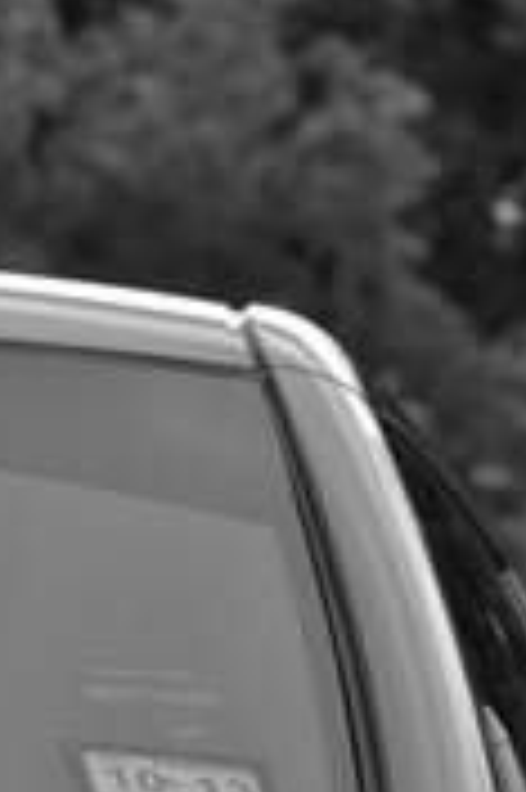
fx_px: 12143
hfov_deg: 2.5
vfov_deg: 3.7
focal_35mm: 553
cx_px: -76
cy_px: 1966
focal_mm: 95
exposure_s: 1/100
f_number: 8
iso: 500
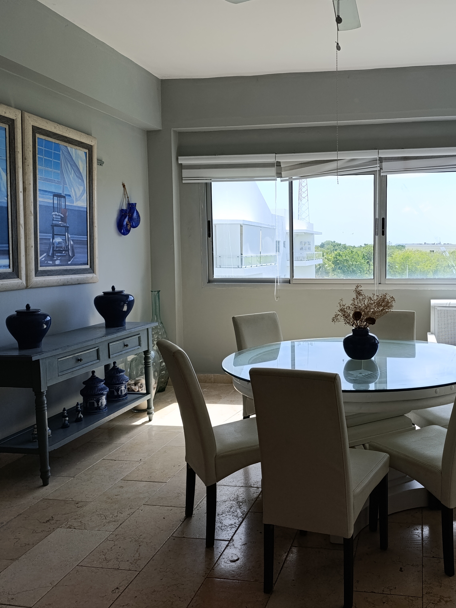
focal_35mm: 31
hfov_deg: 44.5
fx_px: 544
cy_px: 301
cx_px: 318
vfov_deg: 58.3
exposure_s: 1/192
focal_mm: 6.14
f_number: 1.6
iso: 50
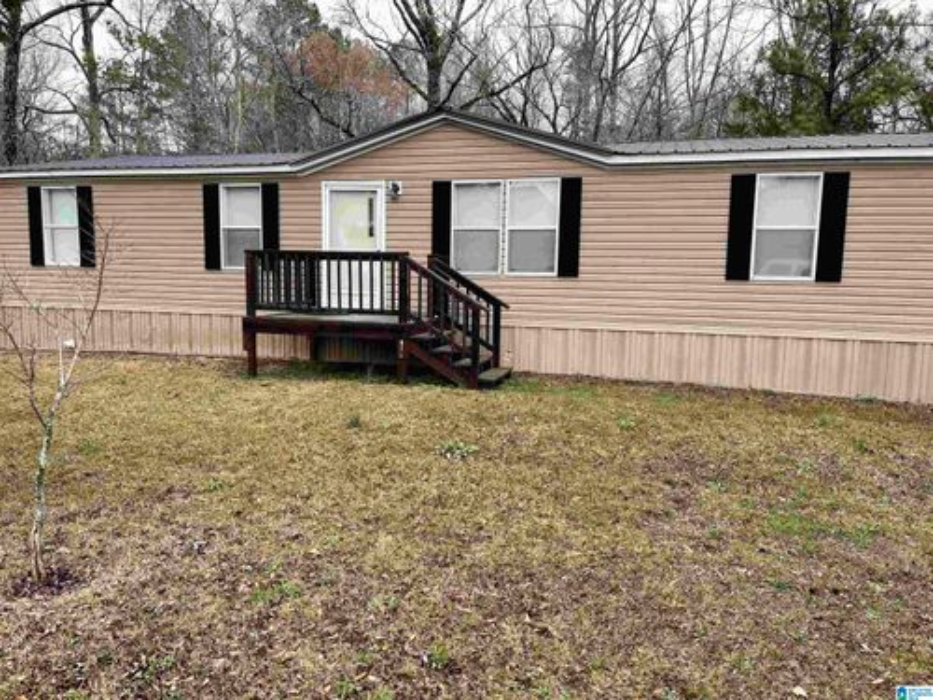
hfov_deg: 67.3
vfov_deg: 53.1
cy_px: 350
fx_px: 701
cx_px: 466
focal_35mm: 26
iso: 32
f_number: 1.6
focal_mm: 5.1
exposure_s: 1/507
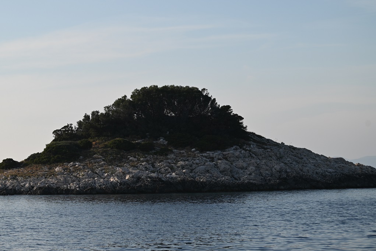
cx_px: 139
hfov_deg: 16.9
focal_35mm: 121
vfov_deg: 11.3
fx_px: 1264
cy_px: 100
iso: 100
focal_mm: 95
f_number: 6.3
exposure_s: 1/640
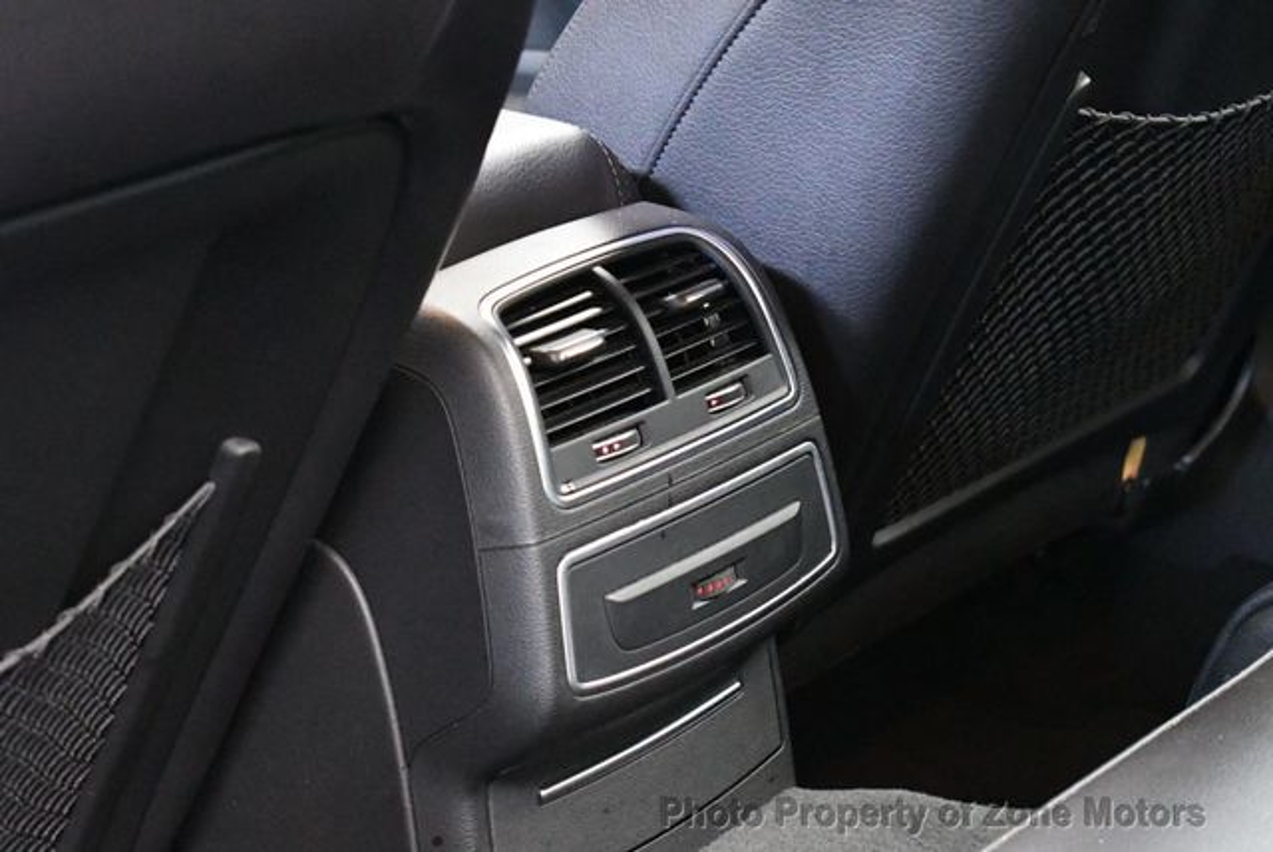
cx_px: 636
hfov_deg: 19.6
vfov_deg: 13.2
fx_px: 3681
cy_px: 426
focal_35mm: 104
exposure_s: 1/60
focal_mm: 52
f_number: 5.6
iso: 11400
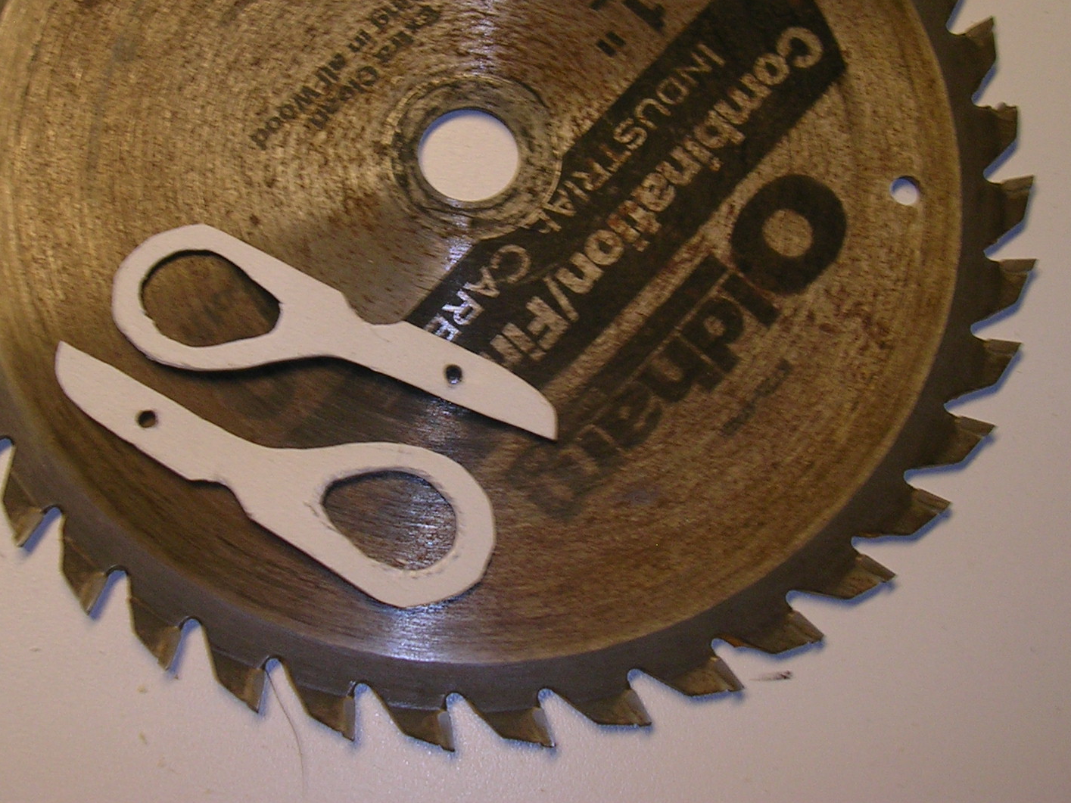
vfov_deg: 26.3
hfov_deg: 34.7
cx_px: 387
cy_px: 223
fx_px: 1702
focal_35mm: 55
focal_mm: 5.8
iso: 50
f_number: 2.8
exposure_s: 1/30
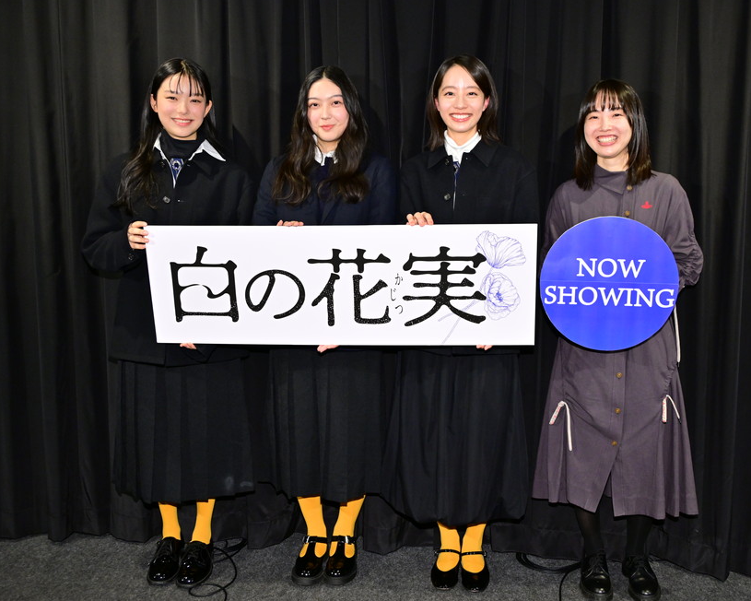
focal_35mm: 38
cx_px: 412
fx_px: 845
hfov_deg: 47.9
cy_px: 305
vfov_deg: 39.2
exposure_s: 1/200
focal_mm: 33
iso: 2500
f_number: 4.8
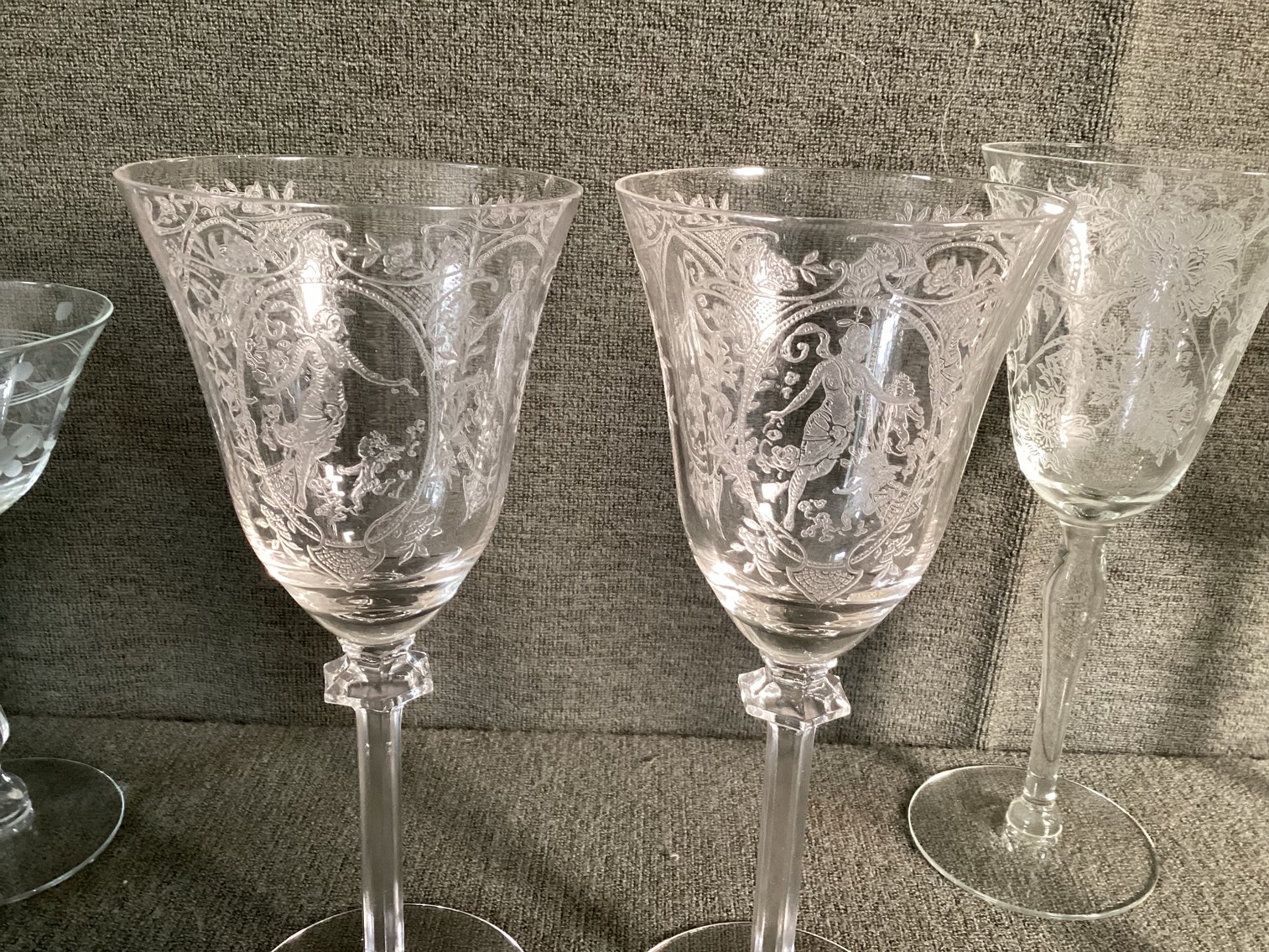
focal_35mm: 31
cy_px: 476
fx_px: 1137
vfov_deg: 45.4
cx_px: 634
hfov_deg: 58.3
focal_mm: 3.3
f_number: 2.4
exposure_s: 1/50
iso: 250
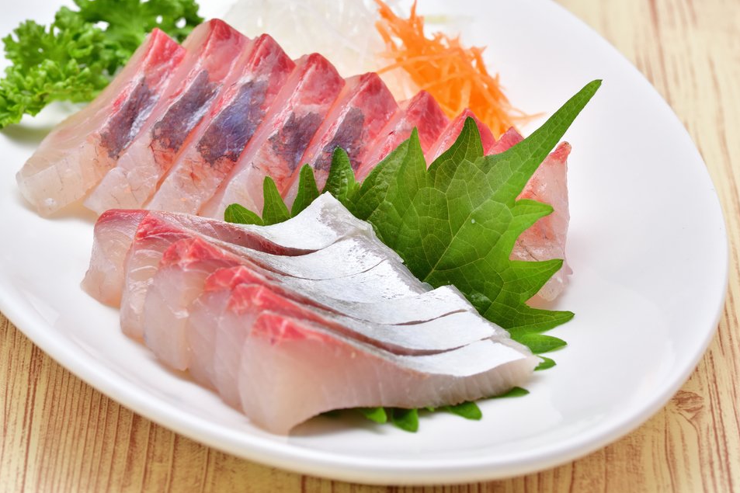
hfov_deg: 13.0
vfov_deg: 8.7
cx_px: 372
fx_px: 3257
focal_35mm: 159
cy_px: 247
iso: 100
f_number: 13
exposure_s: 1/100
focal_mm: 105
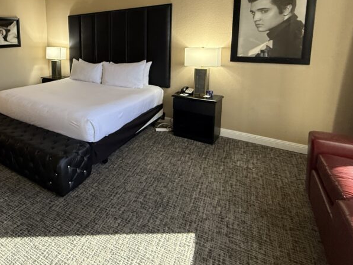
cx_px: 62
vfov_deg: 54.4
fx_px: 245
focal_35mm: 24
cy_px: 69
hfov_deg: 64.2
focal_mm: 2.22
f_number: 2.2
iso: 320
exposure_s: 1/60
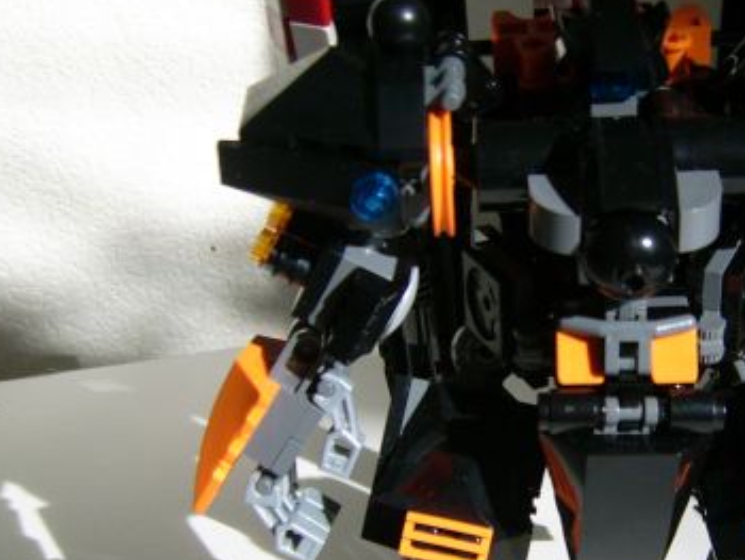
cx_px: 553
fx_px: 1378
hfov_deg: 29.8
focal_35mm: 64
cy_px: 383
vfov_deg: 22.8
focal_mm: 5.95
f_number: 2.8
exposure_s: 1/324
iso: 50
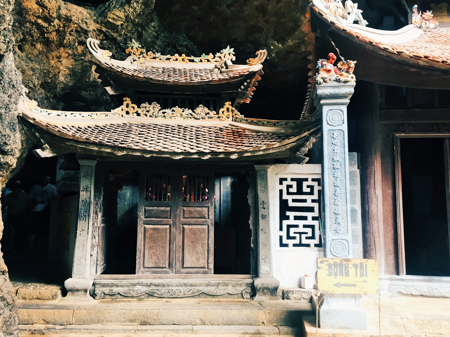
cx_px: 224
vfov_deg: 46.8
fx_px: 390
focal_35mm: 30
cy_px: 167
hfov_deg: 60.0
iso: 40
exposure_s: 1/33
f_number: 2.2
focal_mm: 4.15
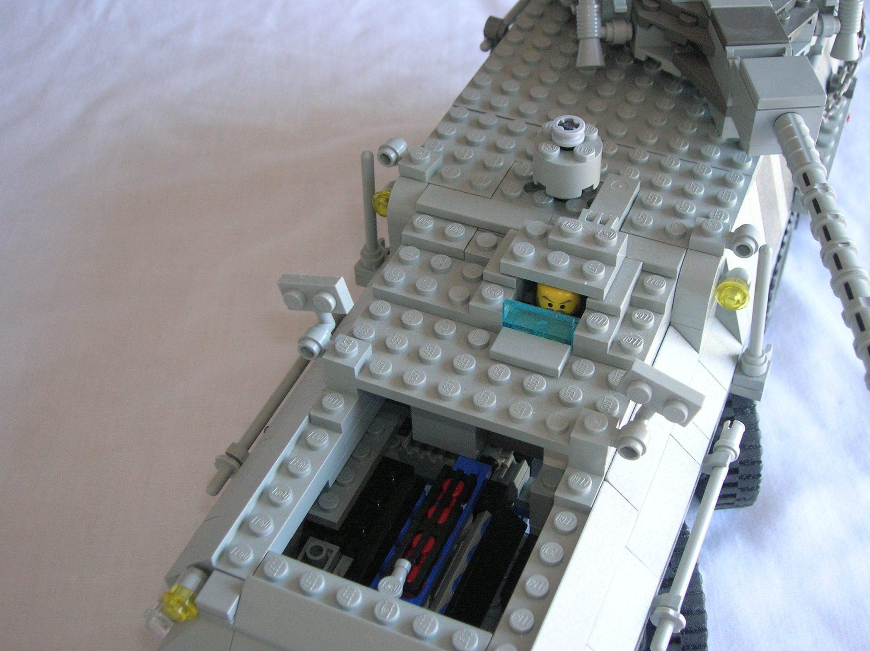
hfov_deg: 44.8
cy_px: 326
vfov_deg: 34.3
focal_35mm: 42
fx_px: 1055
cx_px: 435
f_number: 3.1
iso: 122
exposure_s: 1/27.6
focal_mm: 7
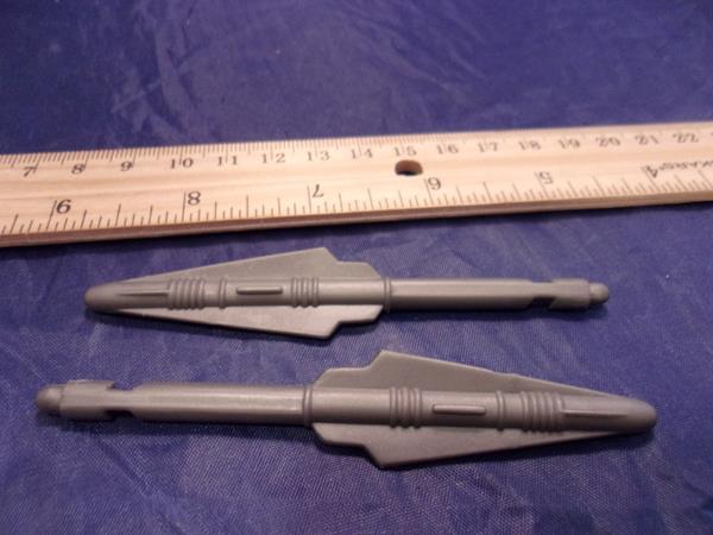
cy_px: 268
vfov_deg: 51.4
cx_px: 356
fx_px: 556
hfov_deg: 65.3
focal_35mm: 27
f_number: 3
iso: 400
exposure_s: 1/23
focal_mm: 4.9
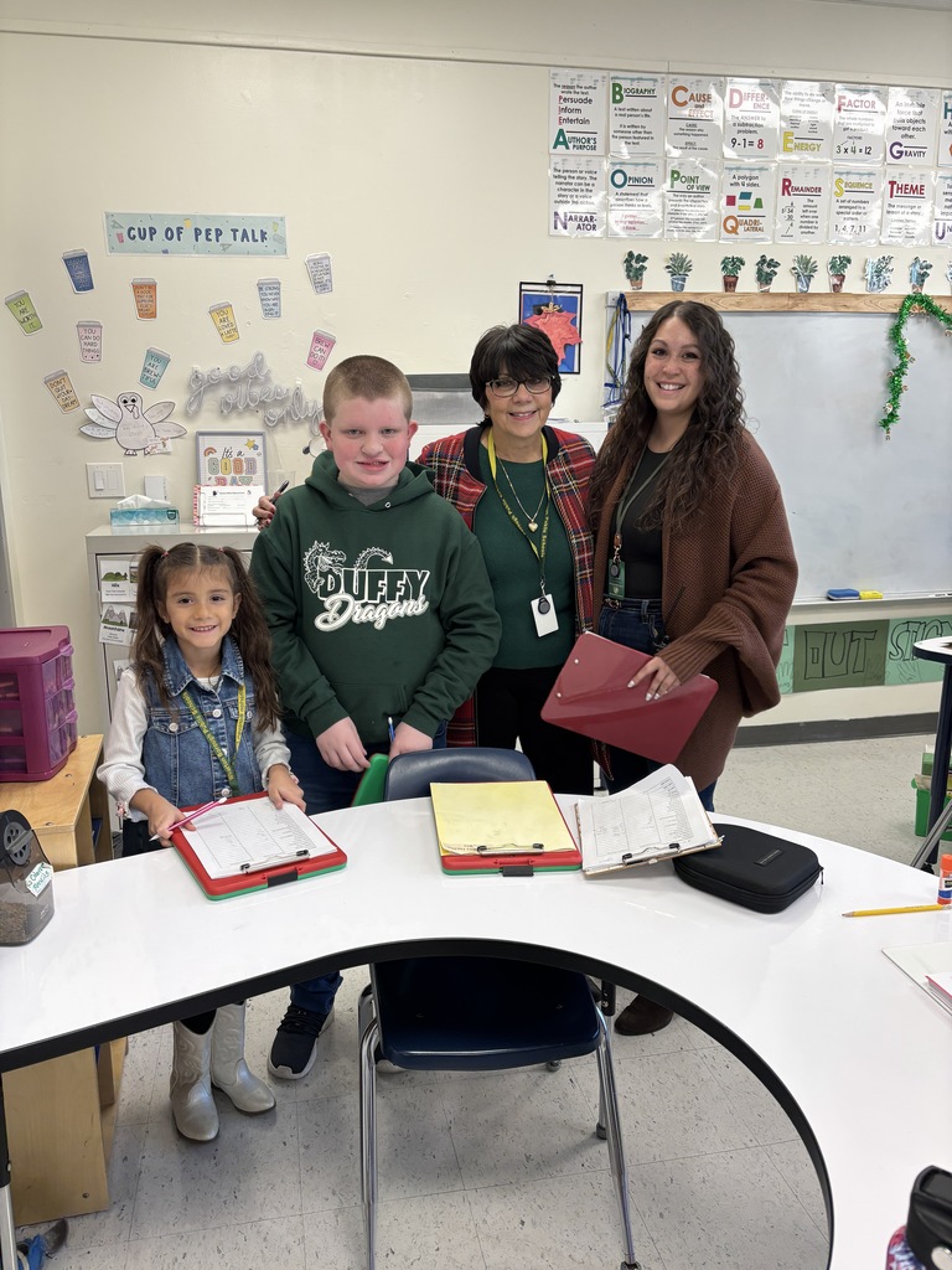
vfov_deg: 67.3
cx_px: 476
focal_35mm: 26
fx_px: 953
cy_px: 635
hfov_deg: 53.1
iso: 100
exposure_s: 1/120
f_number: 1.6
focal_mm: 5.96
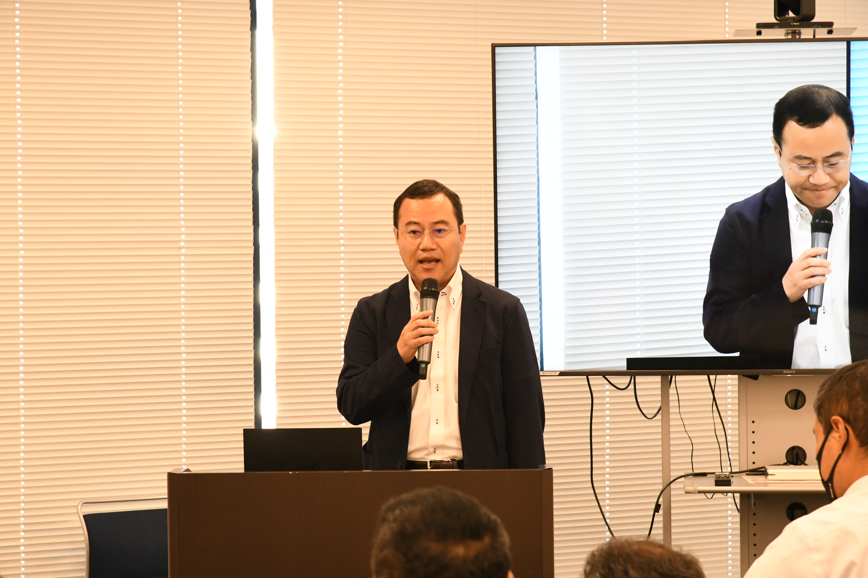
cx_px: 434
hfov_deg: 17.1
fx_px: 2893
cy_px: 289
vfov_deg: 11.4
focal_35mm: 120
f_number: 9
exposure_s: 1/125
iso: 6400
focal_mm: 120
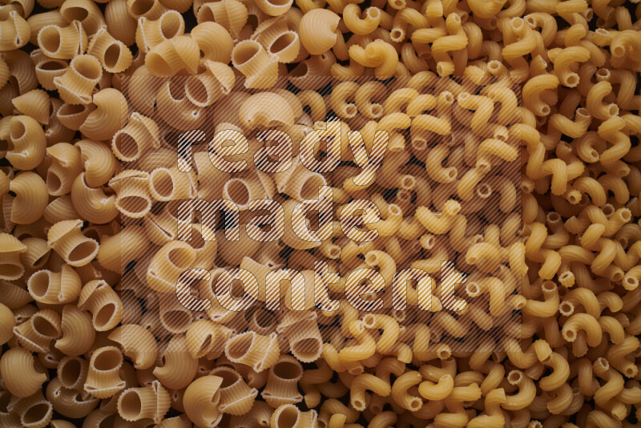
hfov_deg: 39.6
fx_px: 891
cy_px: 214
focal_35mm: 50
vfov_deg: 27.0
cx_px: 320
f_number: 8
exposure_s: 1/100
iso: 160
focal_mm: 50
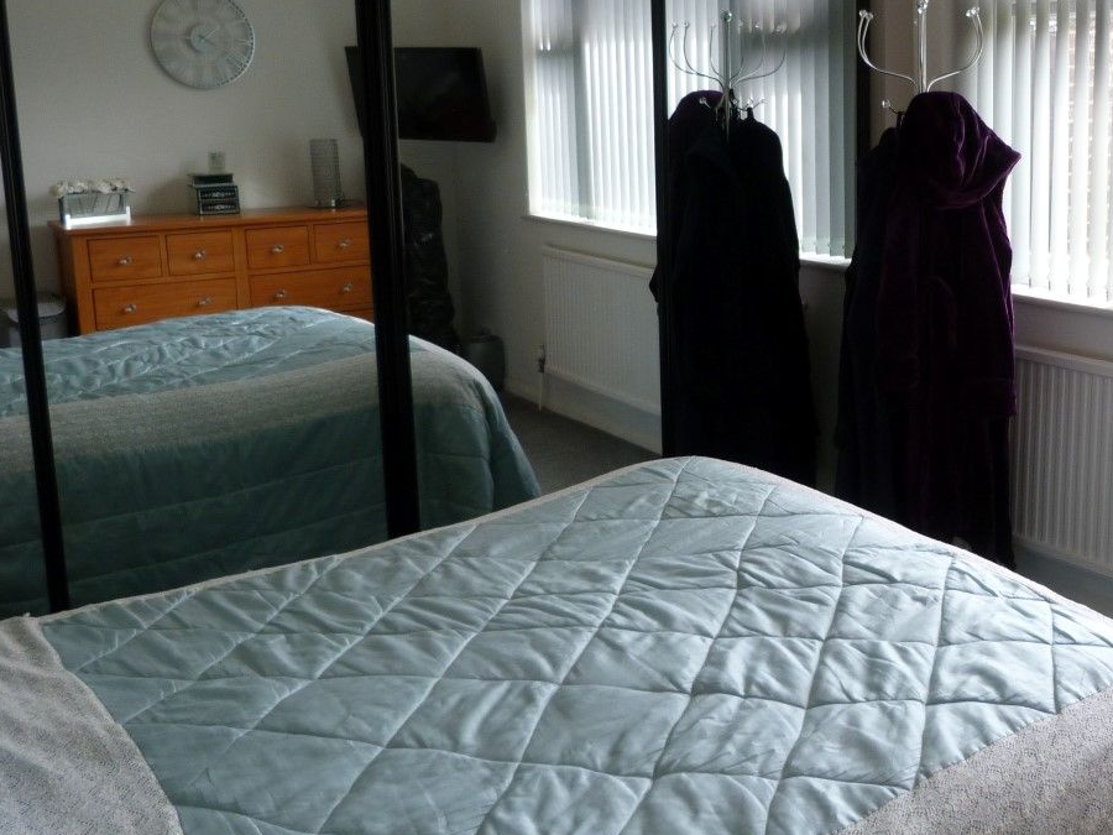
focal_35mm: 40
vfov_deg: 35.8
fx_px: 1286
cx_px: 878
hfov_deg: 44.7
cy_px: 319
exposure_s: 1/60
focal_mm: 4.5
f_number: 2.8
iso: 100
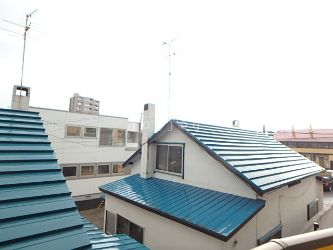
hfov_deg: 79.0
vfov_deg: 63.4
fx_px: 202
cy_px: 125
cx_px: 166
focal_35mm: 21
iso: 125
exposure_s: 1/100
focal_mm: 3.7
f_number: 3.5
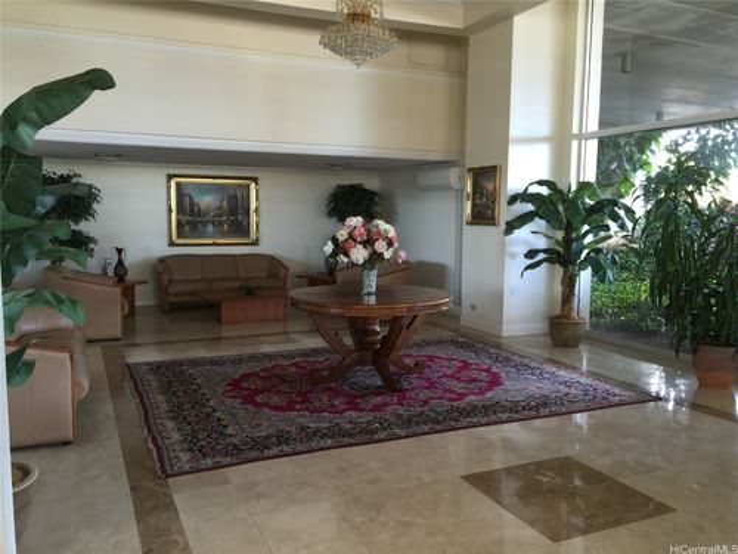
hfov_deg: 61.7
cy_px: 277
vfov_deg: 48.2
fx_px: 618
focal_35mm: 29
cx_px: 369
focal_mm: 4.15
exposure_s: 1/15
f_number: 2.2
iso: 40
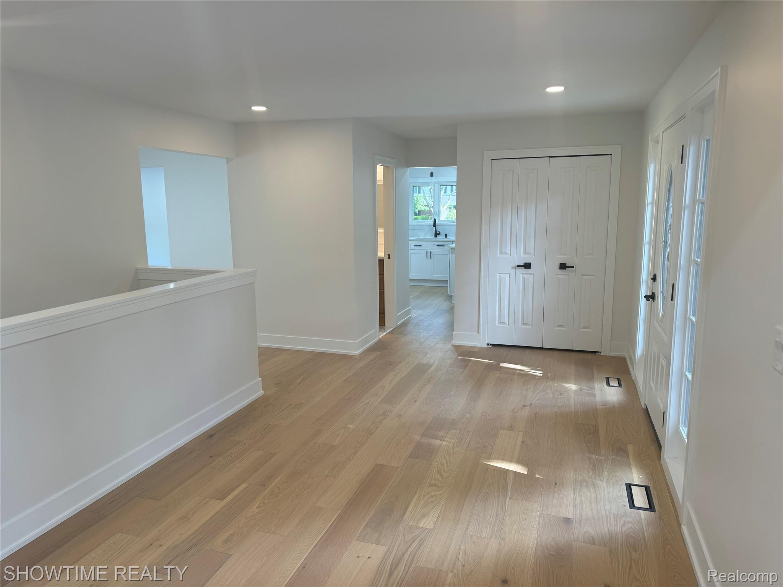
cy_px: 294
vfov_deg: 56.8
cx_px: 392
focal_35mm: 24
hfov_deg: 71.6
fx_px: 543
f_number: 1.78
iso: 80
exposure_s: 1/120
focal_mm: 6.76
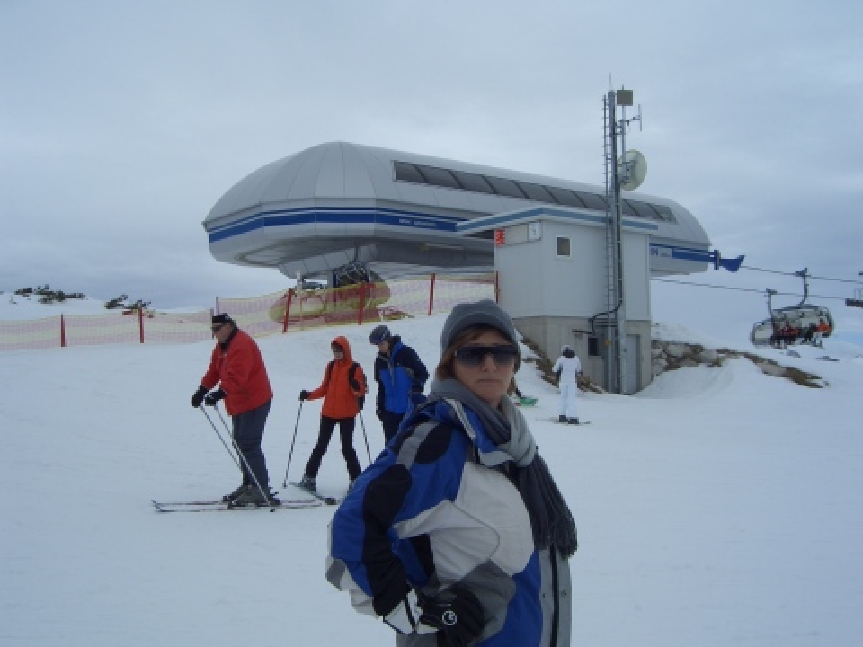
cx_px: 432
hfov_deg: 47.9
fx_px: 972
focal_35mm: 39
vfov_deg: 36.8
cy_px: 324
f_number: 4.8
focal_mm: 8
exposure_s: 1/800
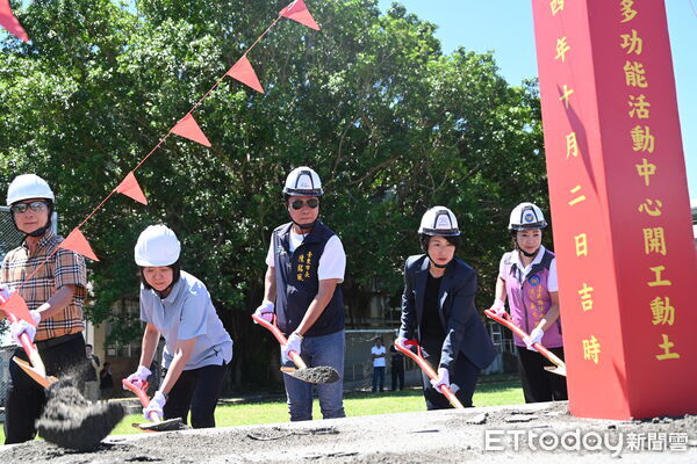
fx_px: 755
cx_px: 348
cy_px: 232
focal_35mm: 39
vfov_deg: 34.2
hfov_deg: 49.6
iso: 160
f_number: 5.6
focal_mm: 39
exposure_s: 1/250
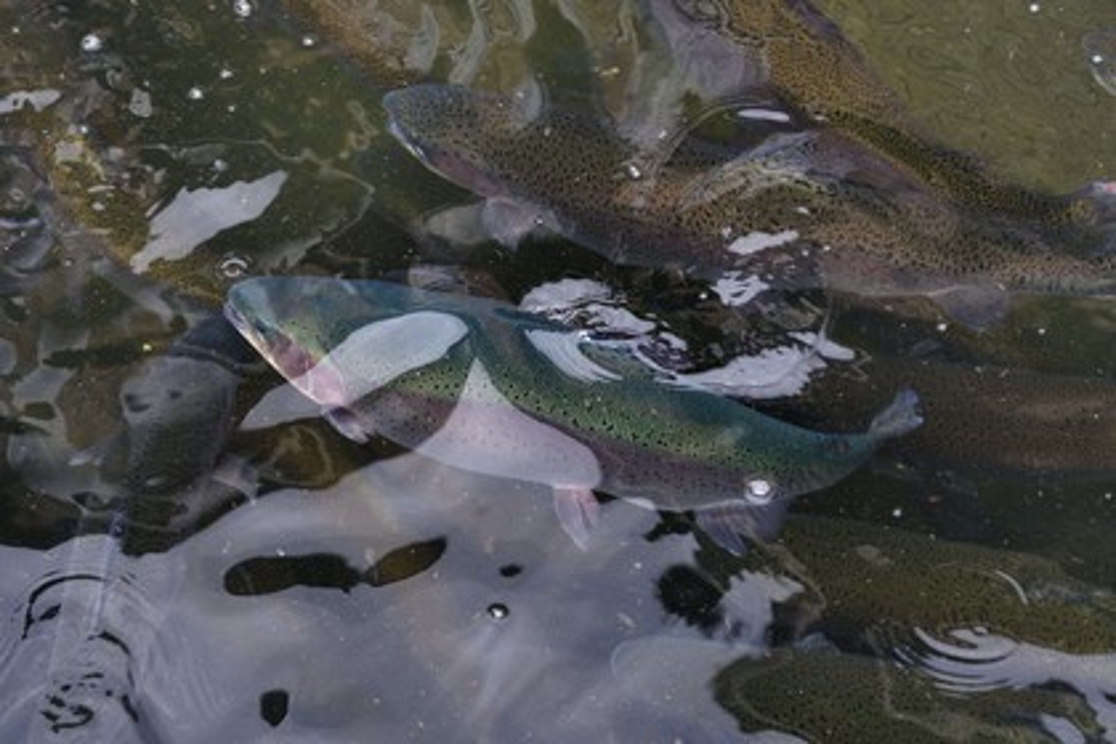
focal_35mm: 70
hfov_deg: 28.8
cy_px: 372
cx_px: 558
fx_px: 2170
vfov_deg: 19.5
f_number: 4
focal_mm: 70
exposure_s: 1/200
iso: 200
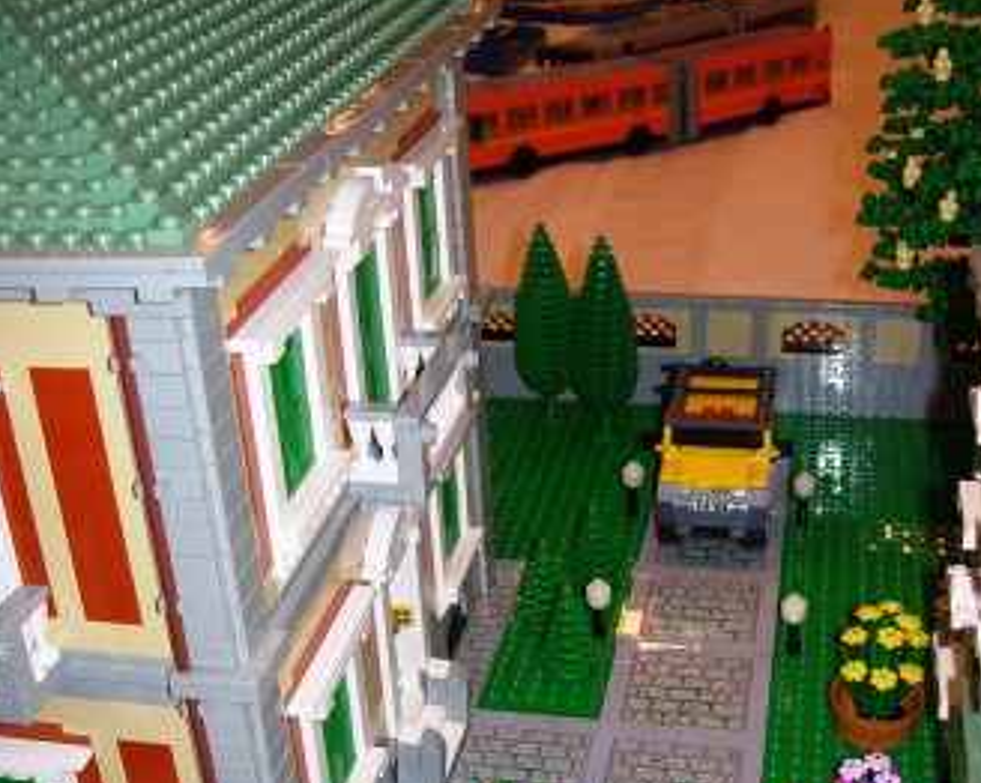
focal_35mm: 48
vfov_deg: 31.1
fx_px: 1393
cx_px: 493
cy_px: 538
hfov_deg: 38.8
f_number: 2.7
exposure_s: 1/60
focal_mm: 6
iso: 80
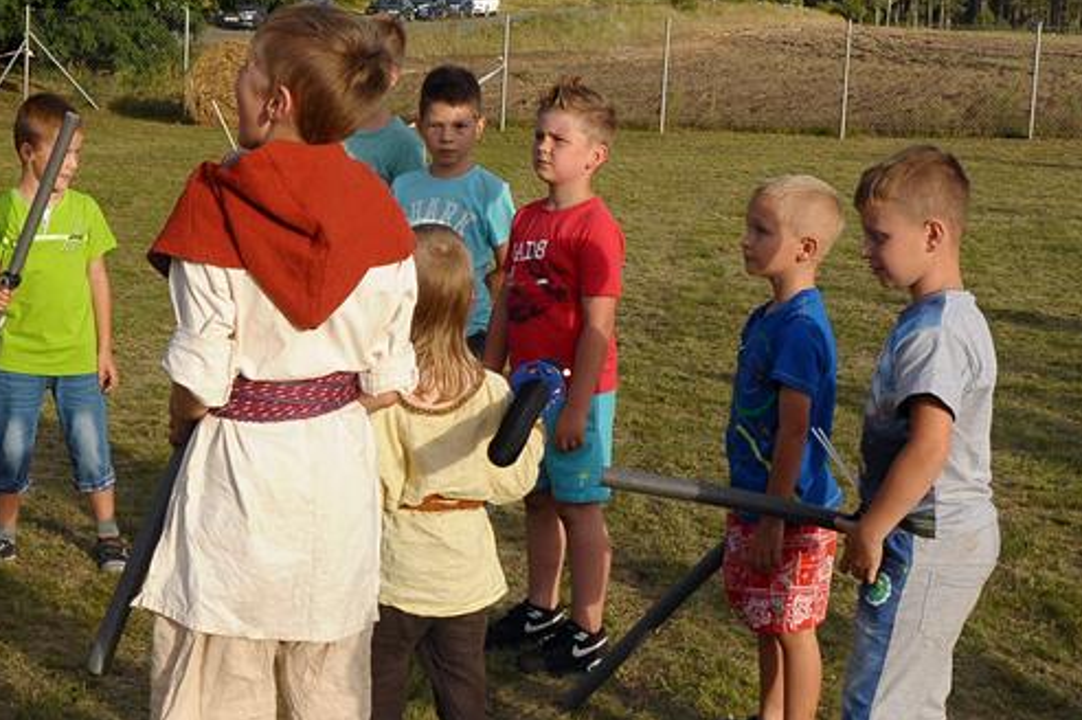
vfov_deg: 19.5
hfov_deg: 28.5
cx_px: 259
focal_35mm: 70
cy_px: 361
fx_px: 2098
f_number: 13
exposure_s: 1/640
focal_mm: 27
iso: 800
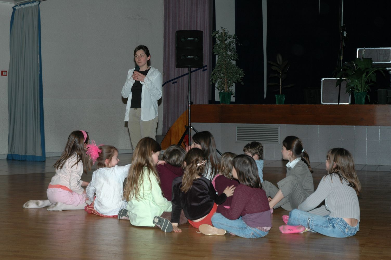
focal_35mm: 60
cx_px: 196
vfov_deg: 22.6
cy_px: 130
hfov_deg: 33.4
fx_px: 651
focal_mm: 40
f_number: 4.5
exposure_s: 1/60
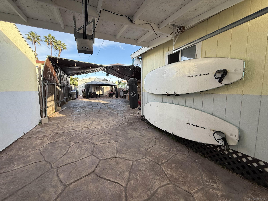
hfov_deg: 102.1
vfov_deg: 85.7
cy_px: 100
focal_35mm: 14
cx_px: 134
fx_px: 108
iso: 64
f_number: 2.2
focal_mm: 2.22
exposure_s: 1/221
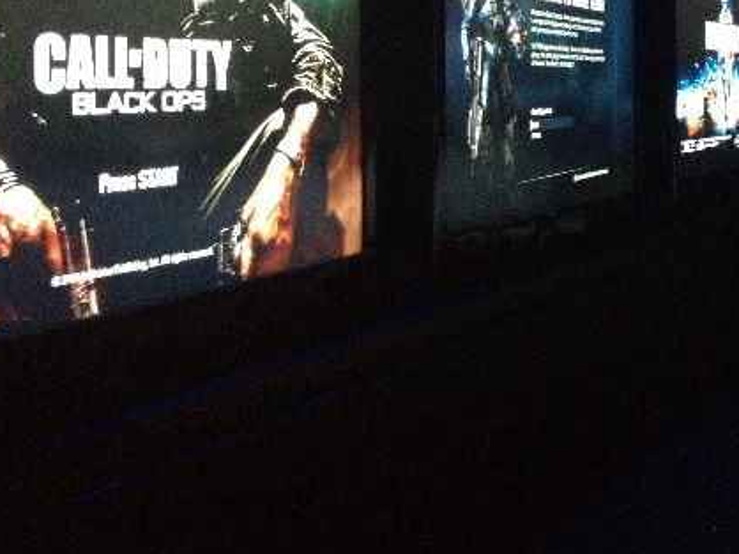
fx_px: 1430
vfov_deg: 21.5
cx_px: 546
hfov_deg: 28.6
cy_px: 73
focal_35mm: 67
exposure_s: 1/15
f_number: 2.4
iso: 800
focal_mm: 4.28
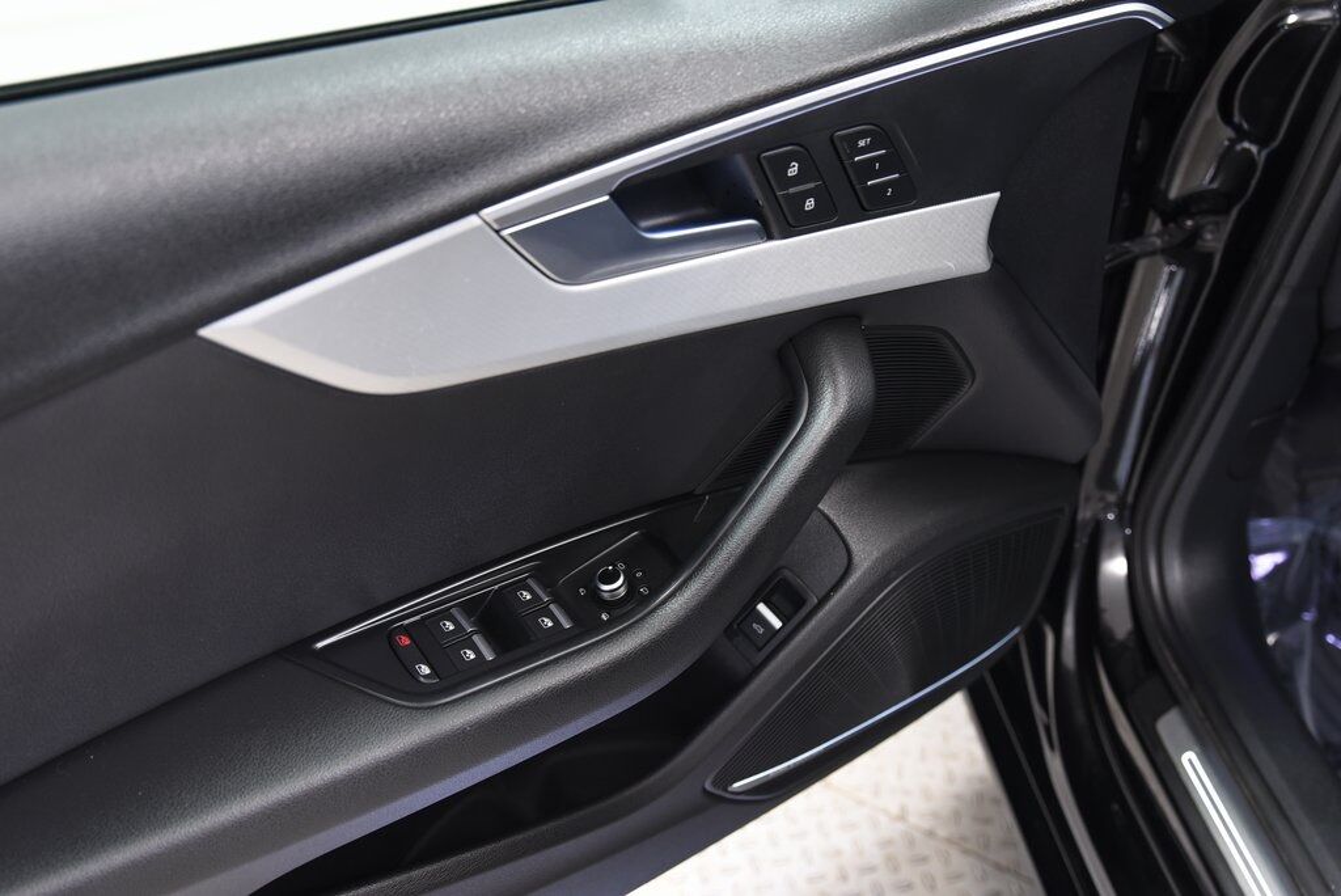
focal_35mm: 40
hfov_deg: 48.4
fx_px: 1491
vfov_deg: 33.4
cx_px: 670
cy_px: 448
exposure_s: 1/20
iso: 1600
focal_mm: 40
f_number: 4
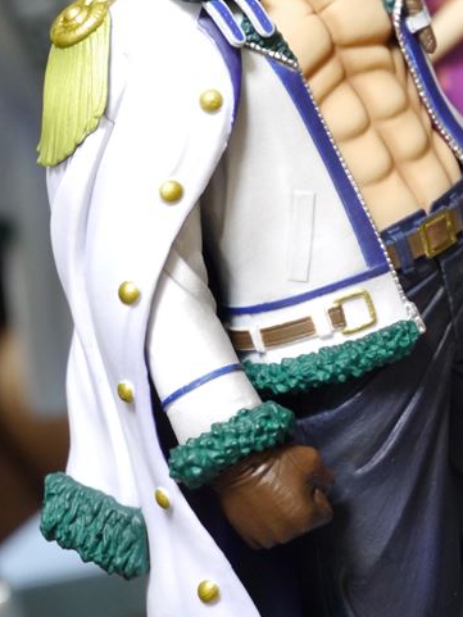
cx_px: 309
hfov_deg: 12.3
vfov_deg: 16.4
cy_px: 193
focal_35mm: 120
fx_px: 2139
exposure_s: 1/13
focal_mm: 38
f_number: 5.6
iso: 1600
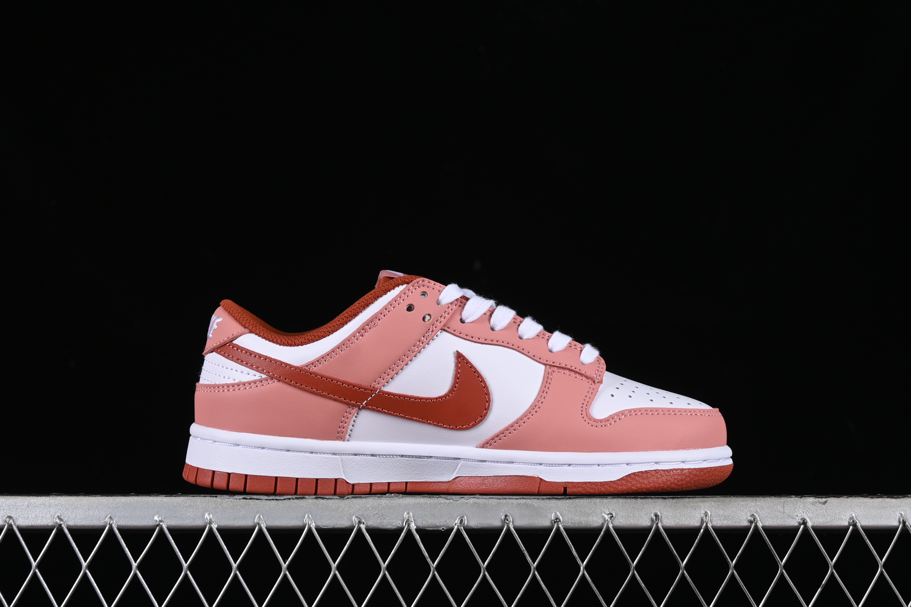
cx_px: 456
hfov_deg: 27.0
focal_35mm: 75
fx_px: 1898
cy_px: 304
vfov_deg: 18.2
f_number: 8
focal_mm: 50
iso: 160
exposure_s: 1/80
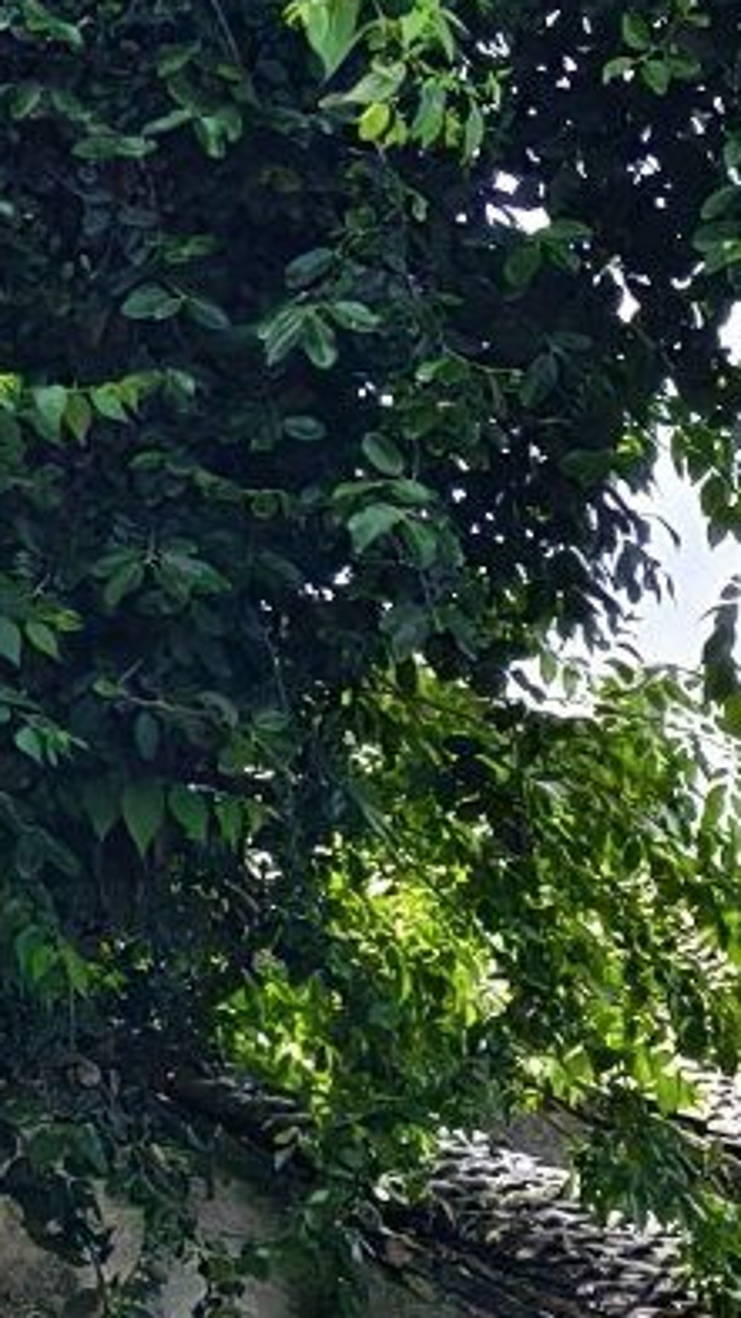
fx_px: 6079
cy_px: 1960
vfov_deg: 11.8
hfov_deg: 6.4
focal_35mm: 174
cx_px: 2270
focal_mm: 8.67
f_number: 1.75
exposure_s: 1/3333
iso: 50
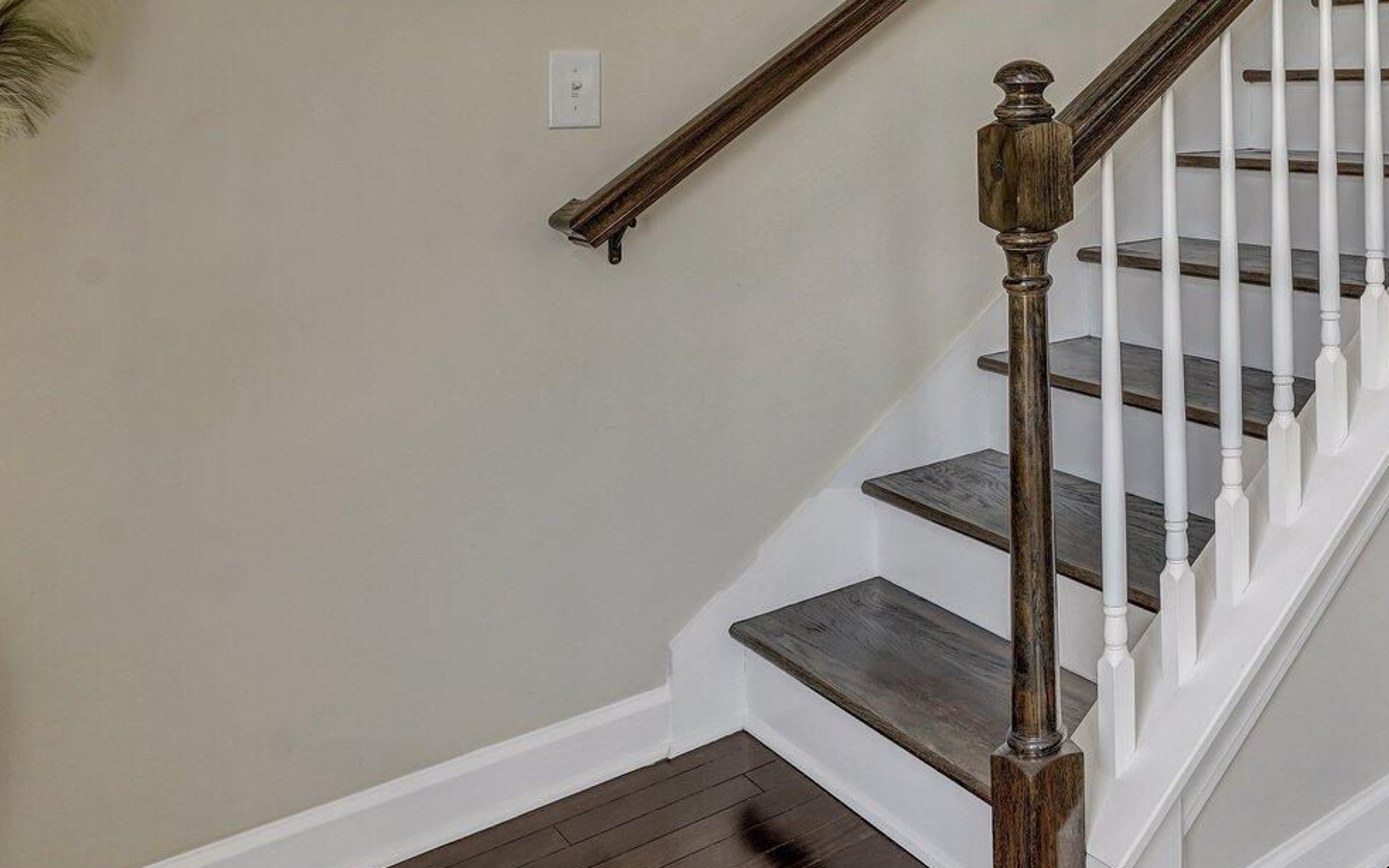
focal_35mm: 34
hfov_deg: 50.1
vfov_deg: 35.1
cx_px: 1262
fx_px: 1287
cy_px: 86
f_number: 9
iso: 320
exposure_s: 1/25
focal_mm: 16
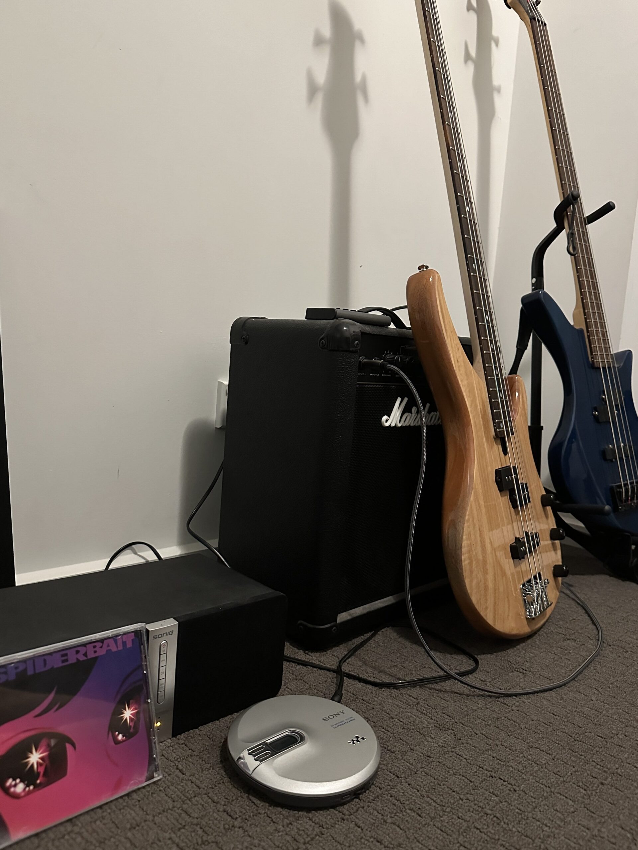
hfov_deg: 56.8
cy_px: 425
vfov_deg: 71.6
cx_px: 319
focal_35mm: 24
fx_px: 590
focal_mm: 6.86
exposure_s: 1/25
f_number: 1.78
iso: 800
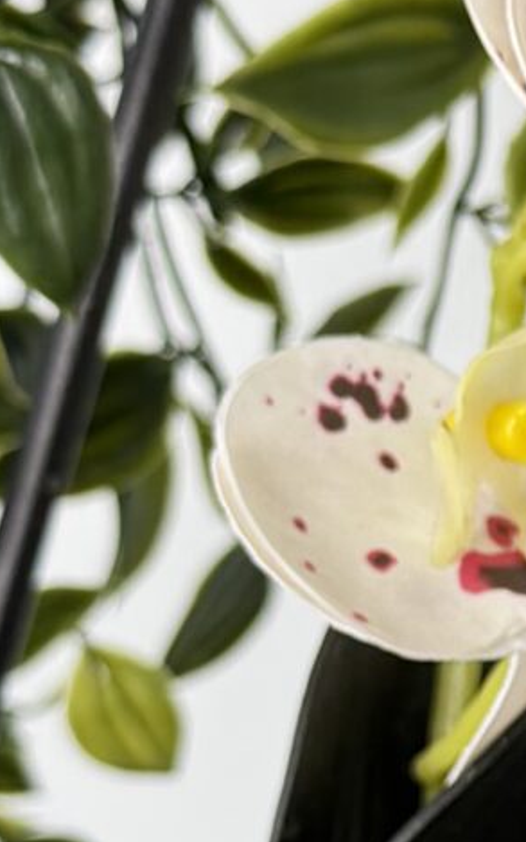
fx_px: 3189
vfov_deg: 15.0
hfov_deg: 9.2
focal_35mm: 139
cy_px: 564
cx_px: 770
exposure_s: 1/100
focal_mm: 6.76
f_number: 1.78
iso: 125
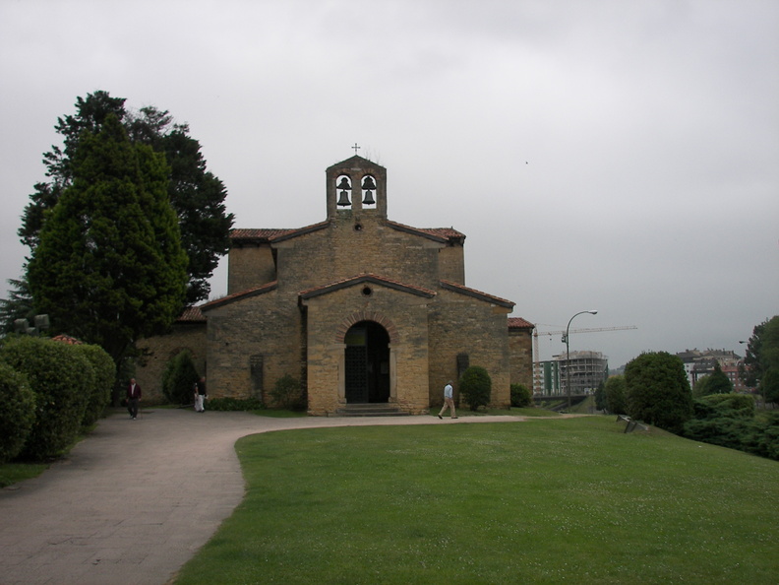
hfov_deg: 51.4
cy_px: 292
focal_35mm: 36
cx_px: 390
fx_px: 810
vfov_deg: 39.7
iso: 50
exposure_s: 1/500
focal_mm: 6
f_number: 2.8
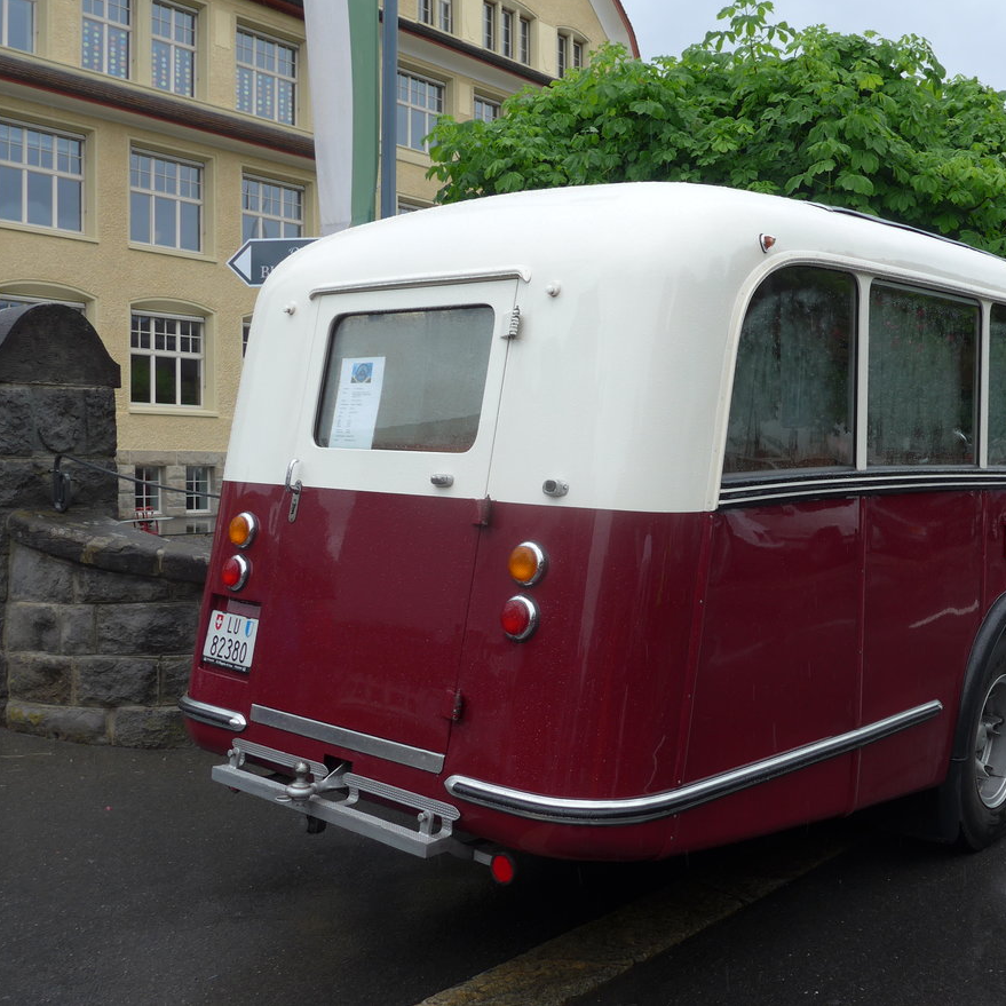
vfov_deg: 47.2
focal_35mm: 35
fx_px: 1151
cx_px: 662
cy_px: 492
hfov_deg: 46.6
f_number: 2.8
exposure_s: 1/250
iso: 80
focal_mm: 6
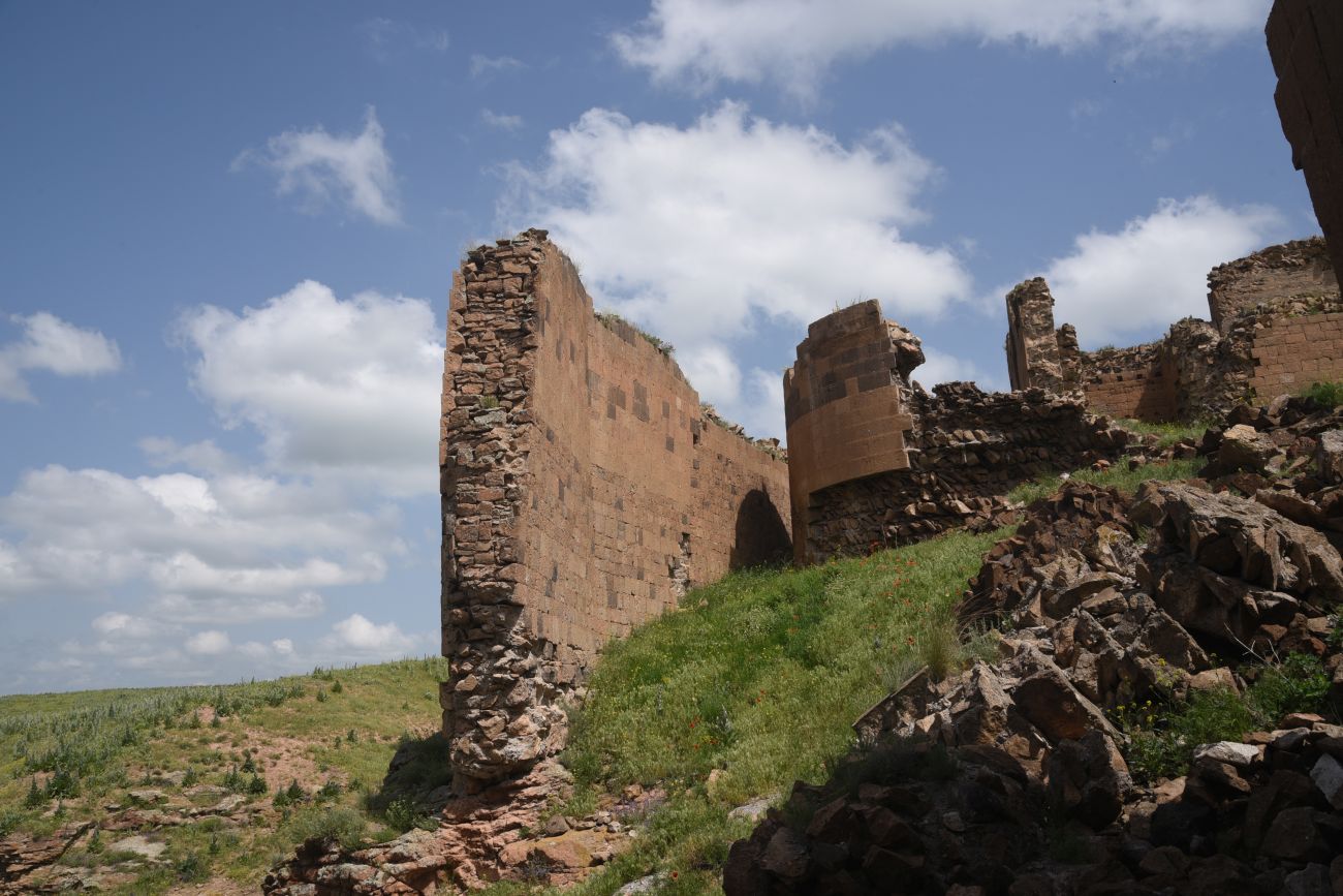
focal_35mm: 50
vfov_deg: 27.0
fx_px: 1865
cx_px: 672
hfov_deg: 39.6
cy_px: 448
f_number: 11
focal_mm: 50
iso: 100
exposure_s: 1/200
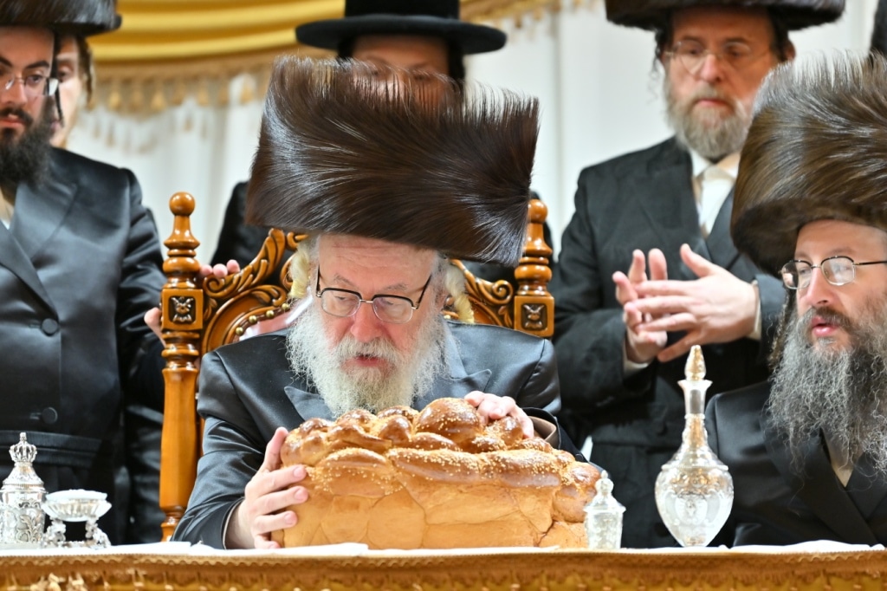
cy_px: 296
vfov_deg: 4.6
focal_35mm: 300
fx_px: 7389
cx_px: 444
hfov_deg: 6.9
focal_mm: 200
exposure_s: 1/200
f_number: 2.8
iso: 500
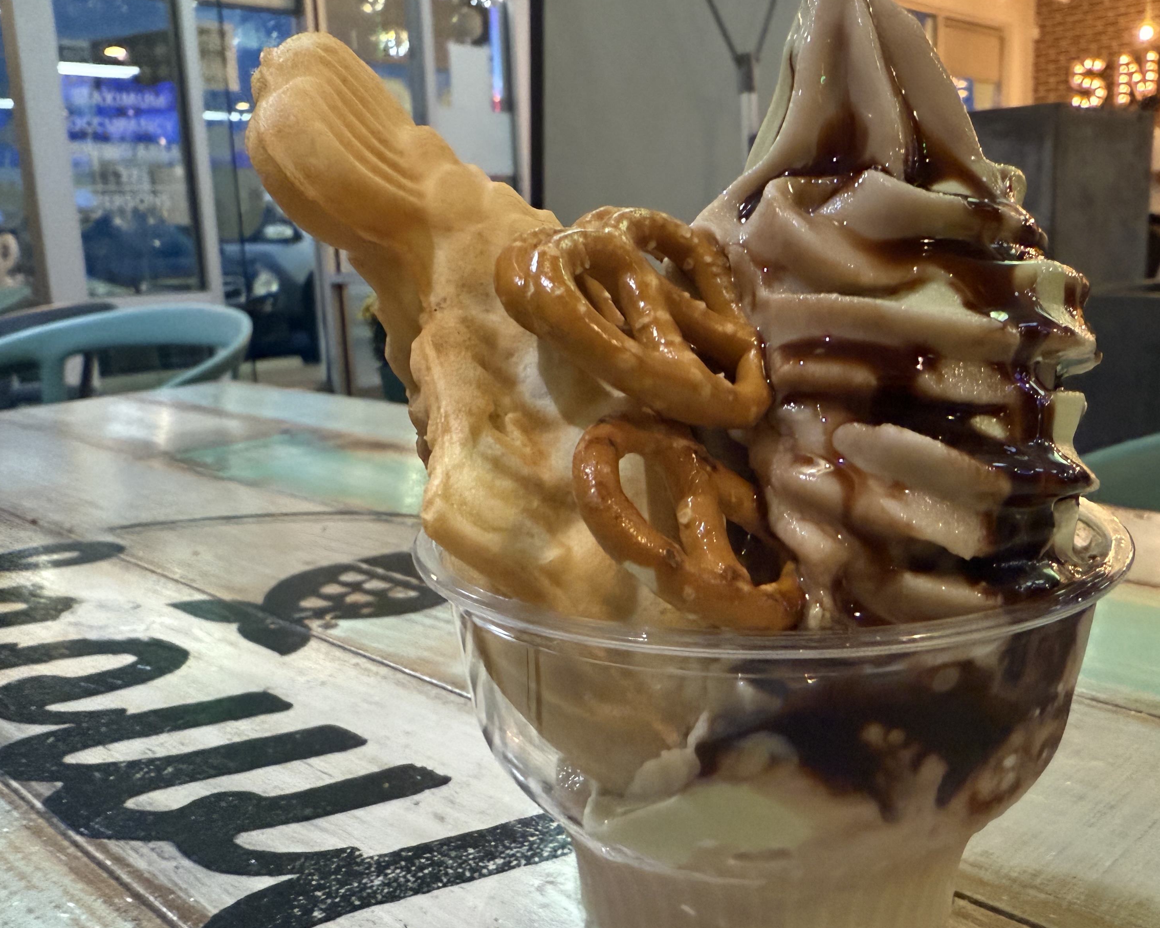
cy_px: 470
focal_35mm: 32
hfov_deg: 54.9
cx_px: 740
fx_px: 1098
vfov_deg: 45.8
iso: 800
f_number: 2.2
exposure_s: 1/60
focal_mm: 2.22
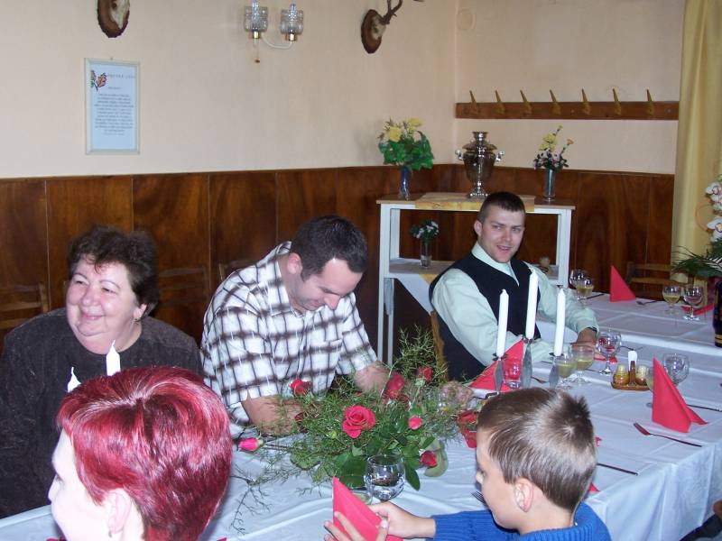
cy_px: 270
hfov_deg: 37.5
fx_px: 1064
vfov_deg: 28.6
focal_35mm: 51
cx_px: 361
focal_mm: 8.5
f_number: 3
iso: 140
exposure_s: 1/60
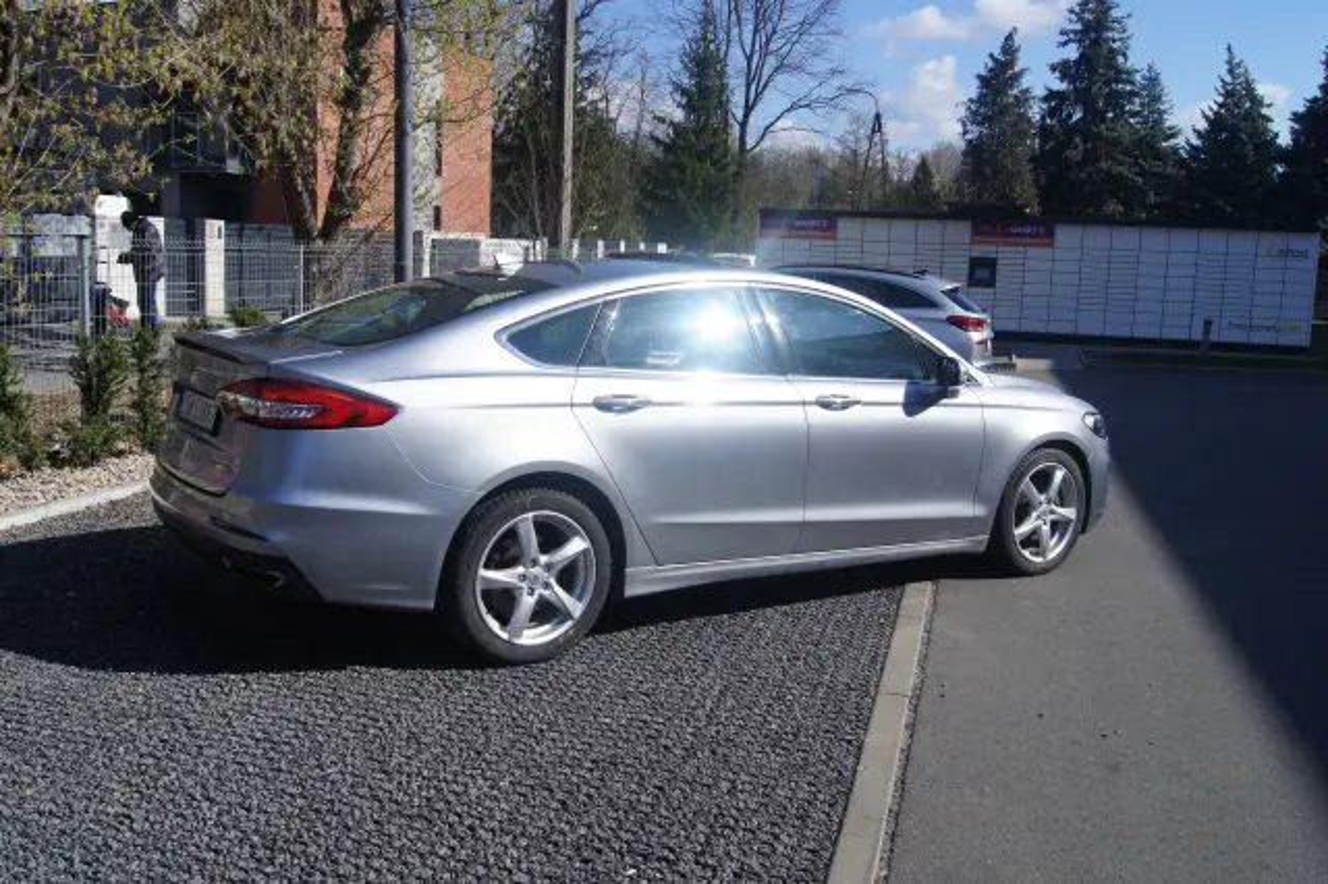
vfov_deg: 39.9
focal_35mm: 33
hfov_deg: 57.2
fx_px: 1217
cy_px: 442
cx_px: 664
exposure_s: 1/160
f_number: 13
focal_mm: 22
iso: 100
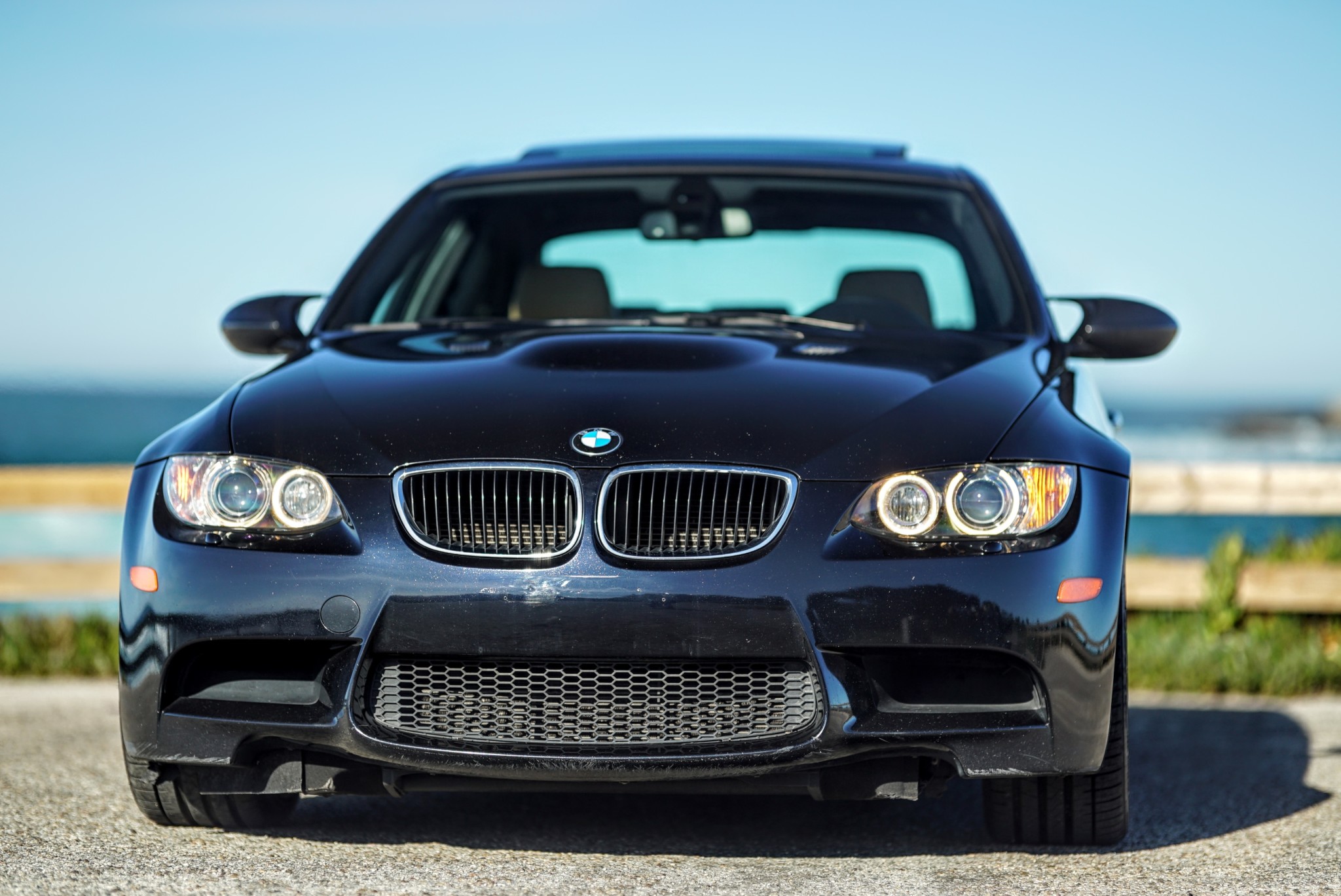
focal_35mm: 105
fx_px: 3913
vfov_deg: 13.1
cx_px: 670
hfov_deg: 19.4
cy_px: 448
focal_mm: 105
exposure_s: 1/4000
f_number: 1.4
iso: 100
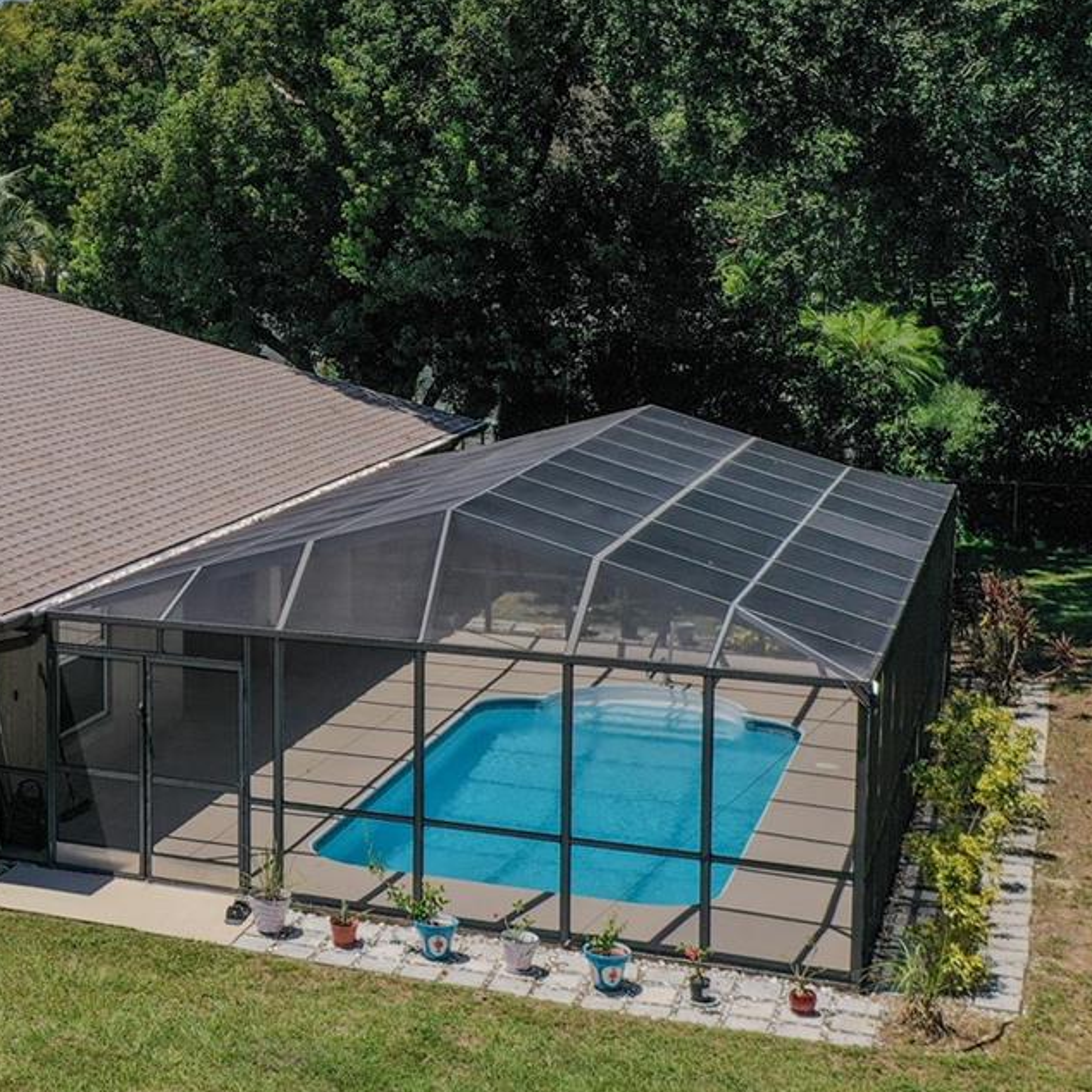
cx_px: -93
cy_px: 384
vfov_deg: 28.5
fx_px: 2141
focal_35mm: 60
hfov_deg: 26.5
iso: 100
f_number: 4
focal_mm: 10.26
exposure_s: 1/100
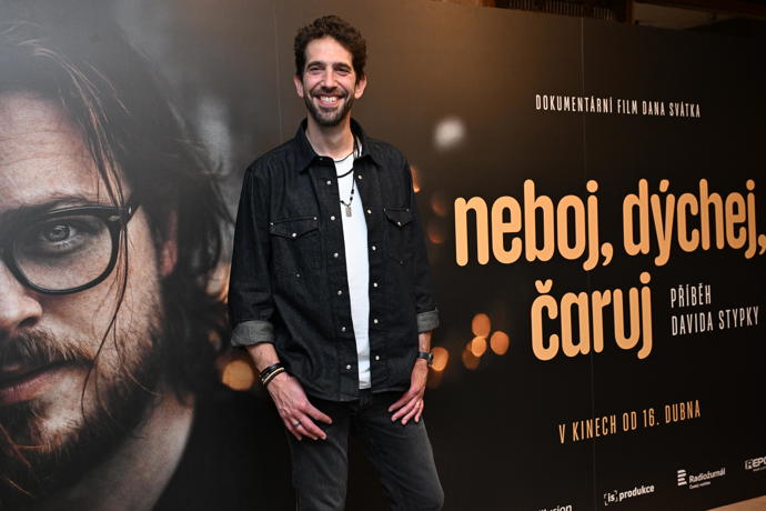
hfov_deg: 53.1
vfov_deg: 36.9
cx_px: 383
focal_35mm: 36
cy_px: 256
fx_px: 766
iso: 2000
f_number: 5.6
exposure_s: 1/125
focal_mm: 36
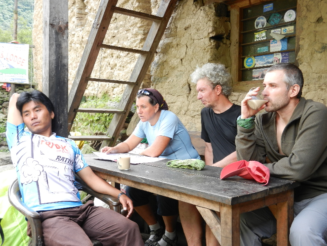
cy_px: 123
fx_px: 359
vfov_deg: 37.7
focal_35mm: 38
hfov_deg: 49.0
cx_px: 164
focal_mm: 6.9
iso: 160
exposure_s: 1/60
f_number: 4
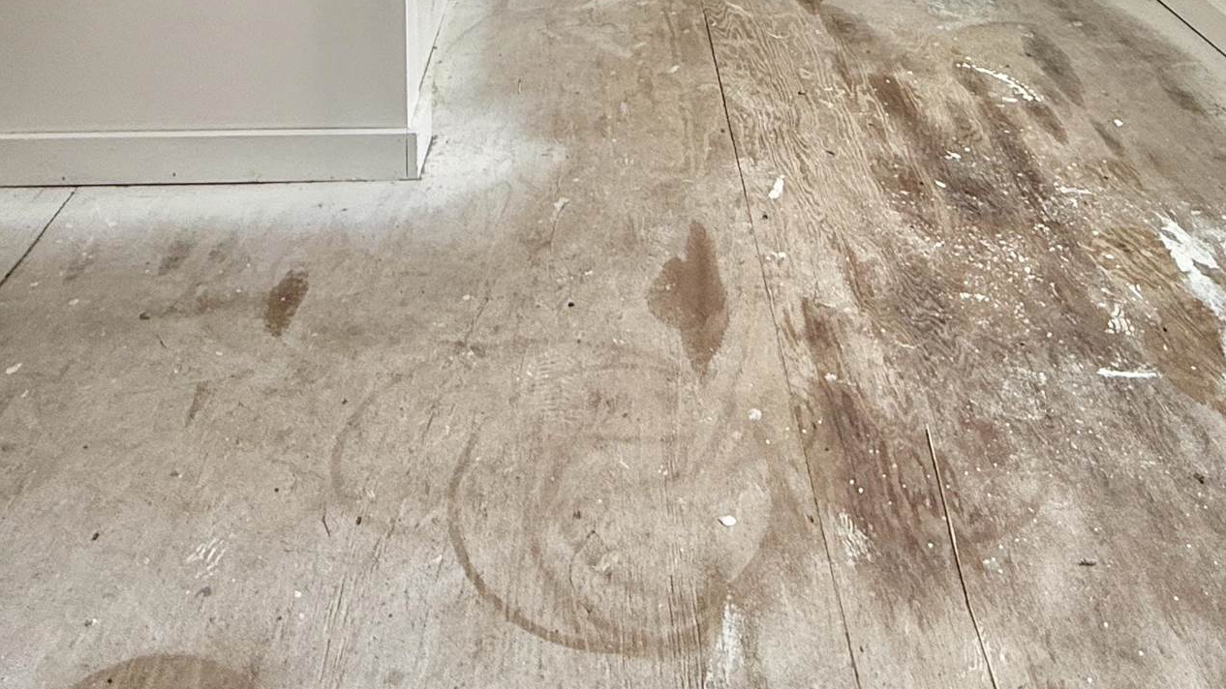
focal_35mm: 37
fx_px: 1203
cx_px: 650
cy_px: -380
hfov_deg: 54.0
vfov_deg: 24.1
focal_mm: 2.22
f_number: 2.2
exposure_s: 1/99
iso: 125
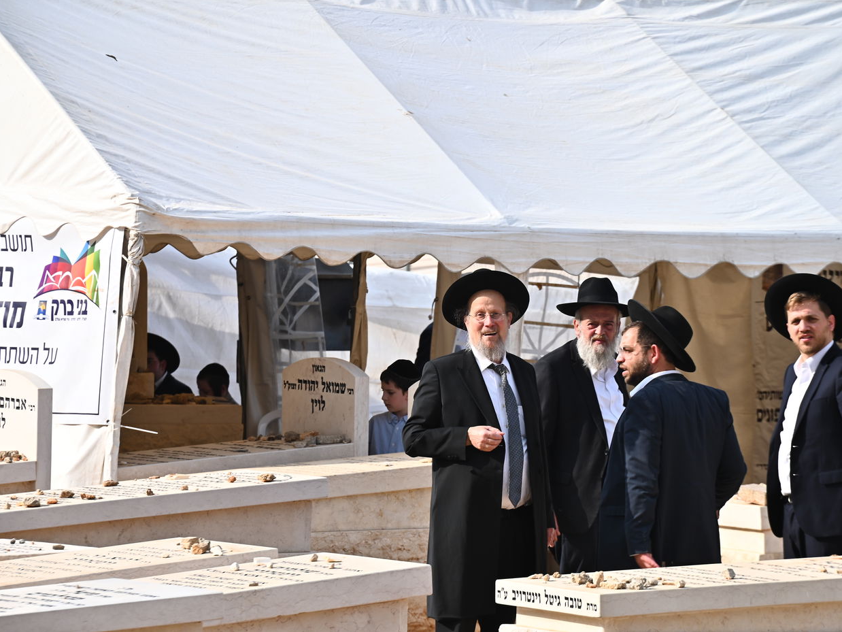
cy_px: 316
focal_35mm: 326
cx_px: 448
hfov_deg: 6.1
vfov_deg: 4.6
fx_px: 7931
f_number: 14
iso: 160
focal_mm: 300
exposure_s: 1/160
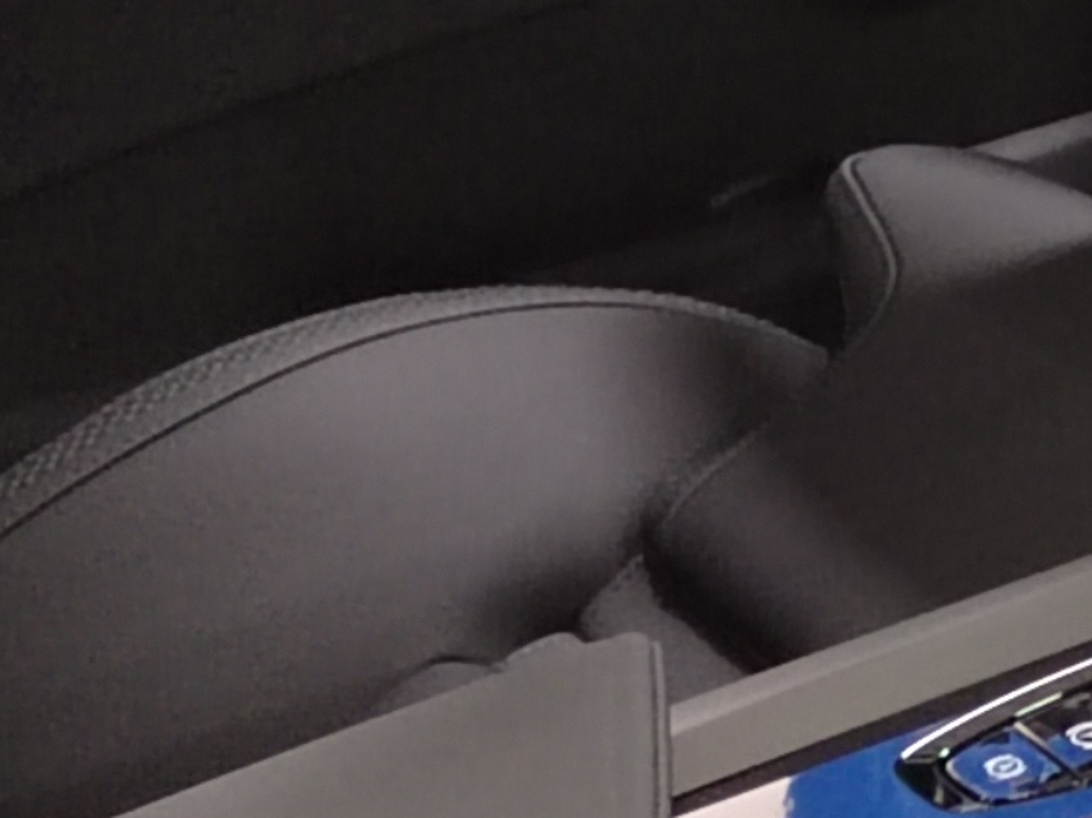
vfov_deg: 9.2
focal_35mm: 162
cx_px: 2855
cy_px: 273
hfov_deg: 10.2
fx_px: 5110
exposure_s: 1/50
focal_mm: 5.52
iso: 3713
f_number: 1.9
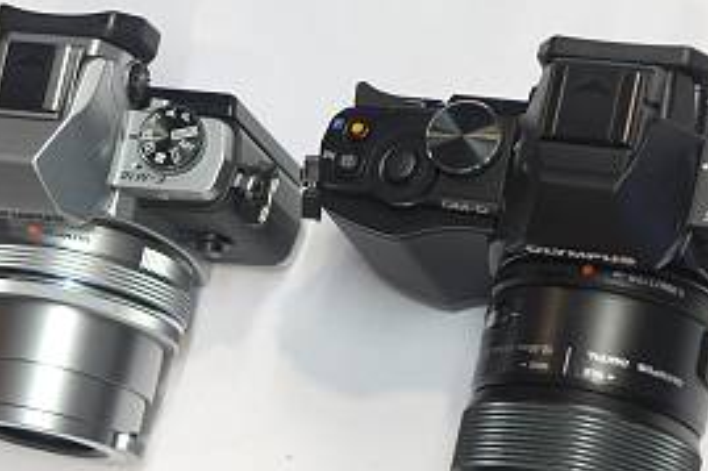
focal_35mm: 104
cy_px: 409
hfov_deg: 19.7
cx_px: 342
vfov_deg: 13.1
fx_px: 2044
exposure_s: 1/13
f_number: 2.8
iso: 80
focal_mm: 20.6
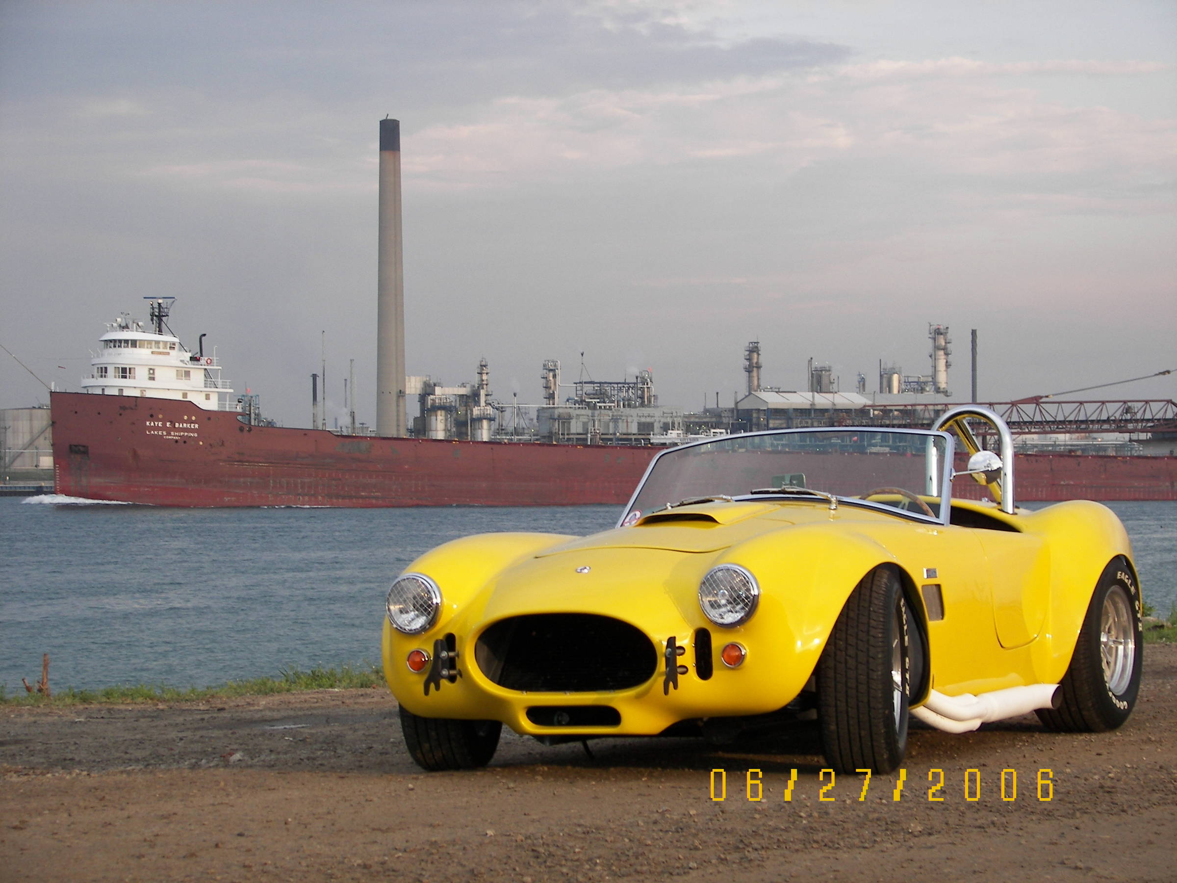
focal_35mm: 104
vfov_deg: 14.2
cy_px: 442
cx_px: 588
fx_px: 3536
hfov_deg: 18.9
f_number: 3.2
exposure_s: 1/125
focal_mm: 17.3
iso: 50
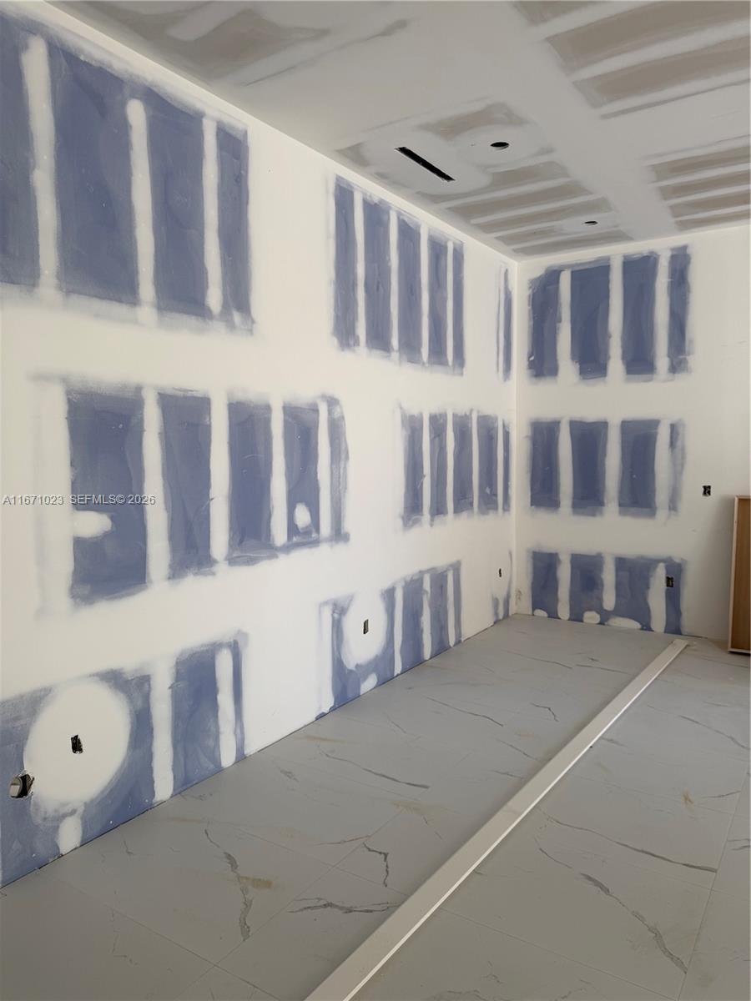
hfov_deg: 56.8
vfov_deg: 71.6
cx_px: 376
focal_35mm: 24
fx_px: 694
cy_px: 500
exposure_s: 1/121
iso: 80
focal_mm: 6.76
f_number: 1.78
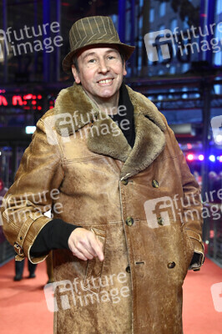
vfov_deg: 26.0
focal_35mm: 78
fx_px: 723
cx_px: 111
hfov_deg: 17.5
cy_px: 167
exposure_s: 1/250
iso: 5000
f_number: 5.6
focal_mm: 78
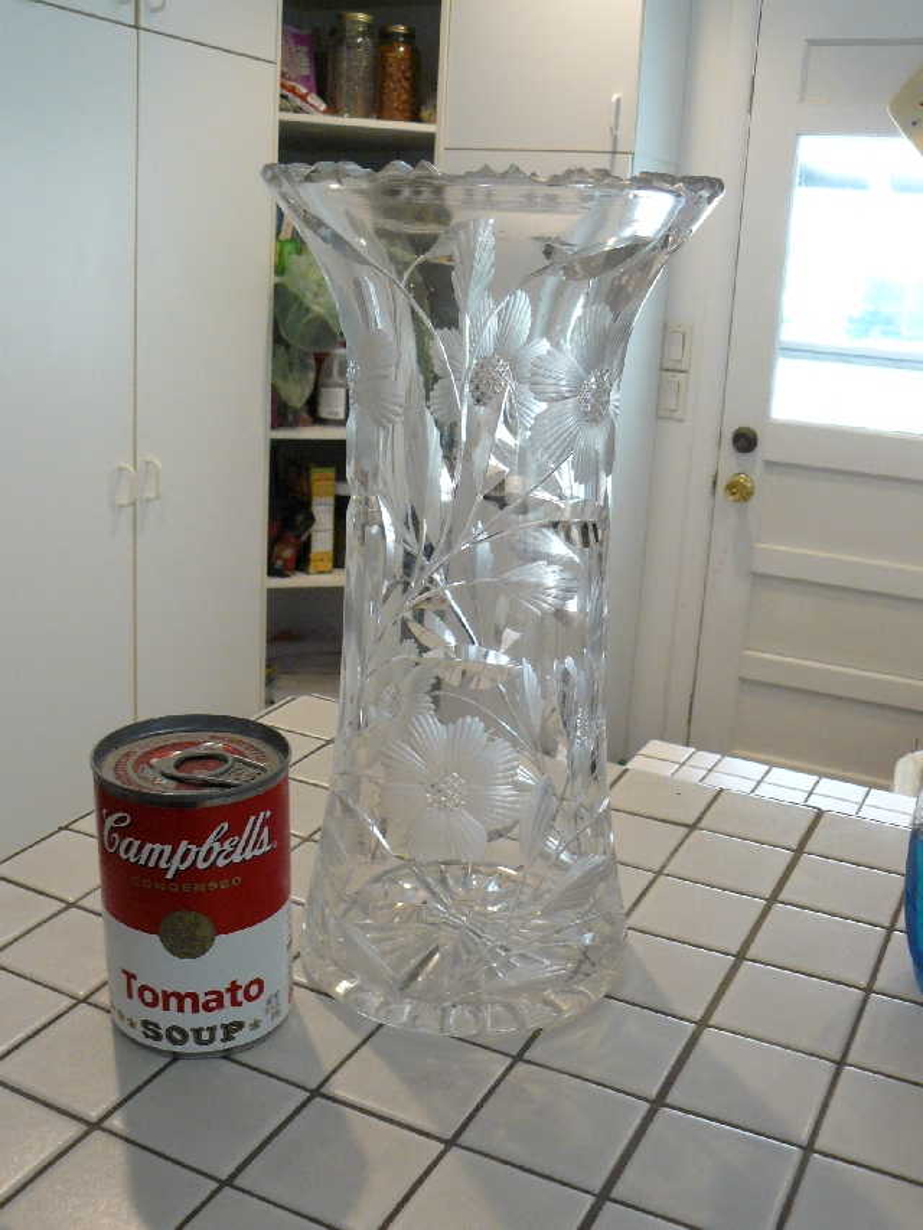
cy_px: 615
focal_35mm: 36
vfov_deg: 51.3
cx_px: 462
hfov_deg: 39.7
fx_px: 1280
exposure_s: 1/13
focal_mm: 6
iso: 200
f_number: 4.5
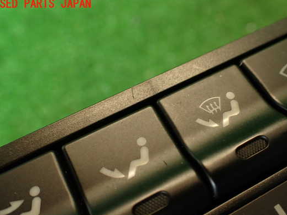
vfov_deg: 38.6
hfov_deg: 50.1
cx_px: 156
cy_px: 122
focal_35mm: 37
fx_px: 307
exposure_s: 1/30
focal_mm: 5.79
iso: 200
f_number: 2.4
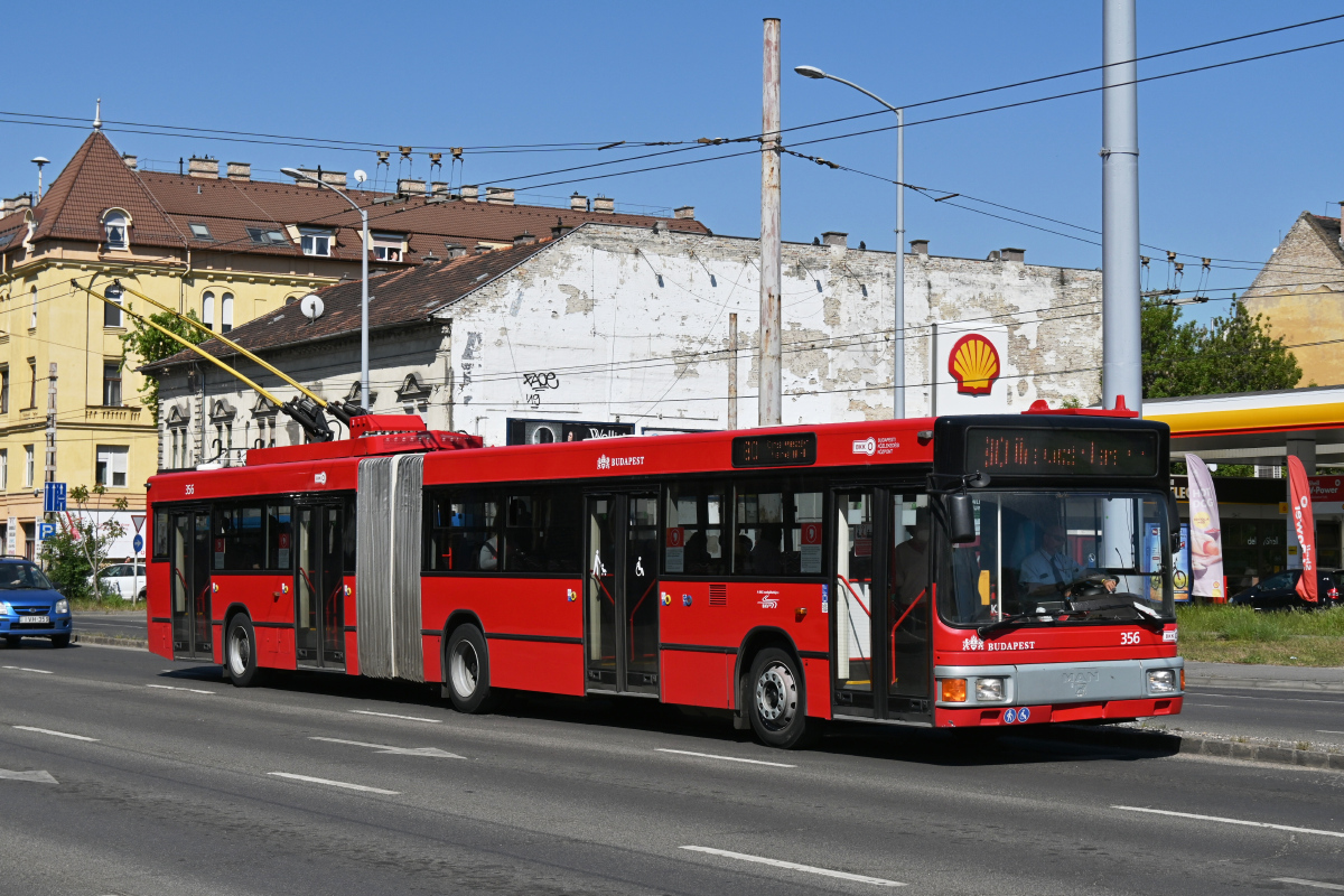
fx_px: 2520
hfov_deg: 29.9
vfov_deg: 20.2
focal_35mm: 68
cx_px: 672
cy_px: 448
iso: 125
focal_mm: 45
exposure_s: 1/1250
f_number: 7.1
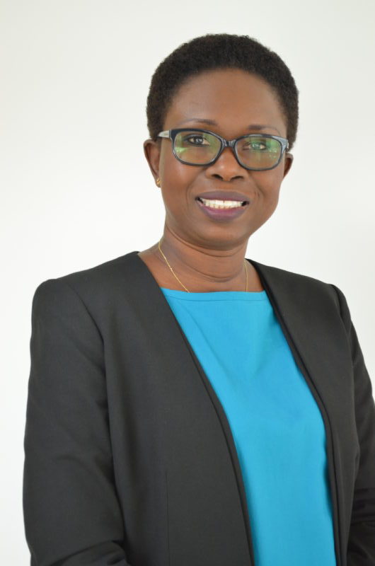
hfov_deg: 20.1
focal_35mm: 68
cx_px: 188
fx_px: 1059
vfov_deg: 29.9
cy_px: 283
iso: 1600
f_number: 5.3
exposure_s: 1/13
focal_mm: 45
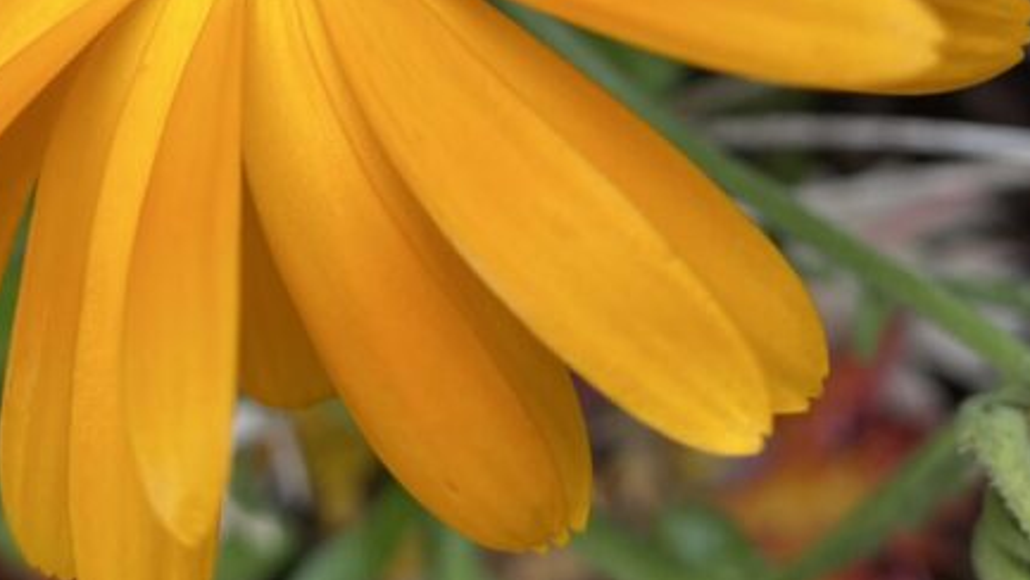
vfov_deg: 17.0
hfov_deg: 31.1
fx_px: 1831
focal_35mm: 67
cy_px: -164
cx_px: 307
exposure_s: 1/242
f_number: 1.8
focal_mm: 4.25
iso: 32
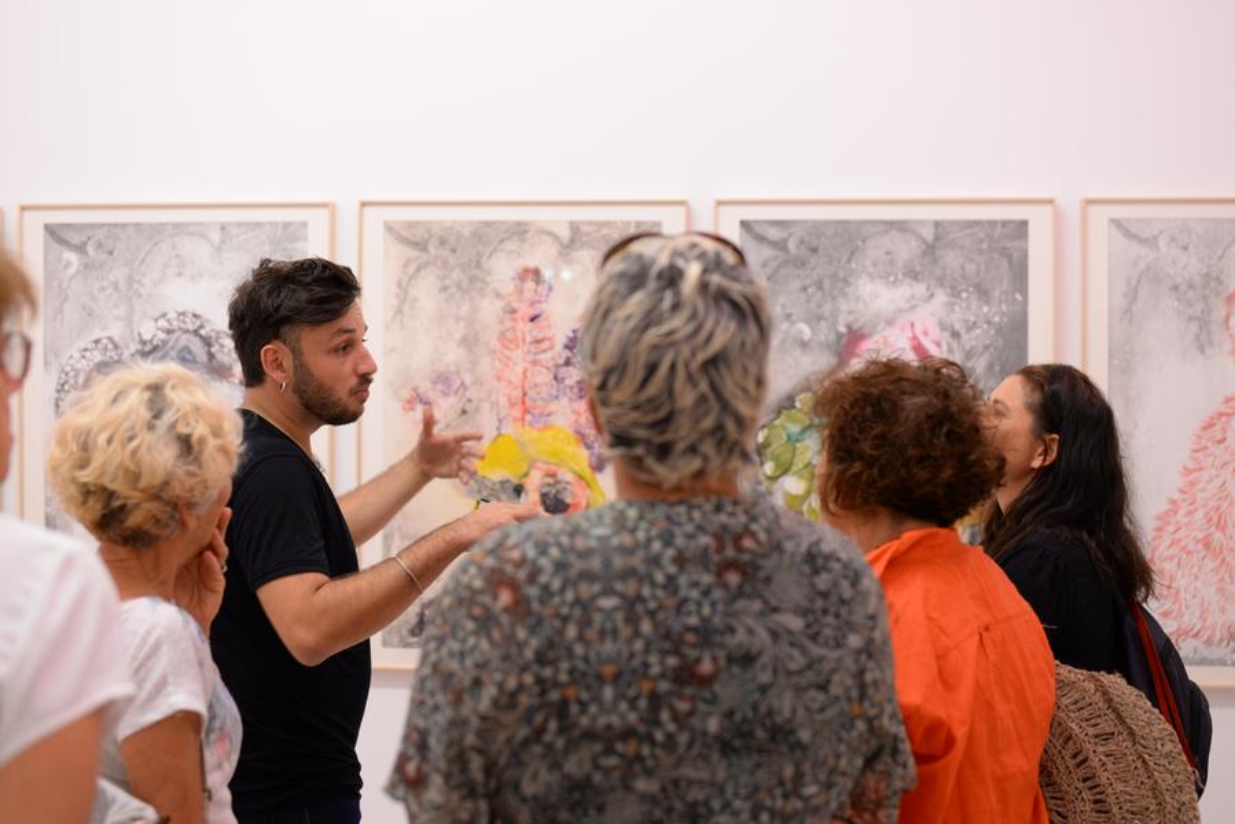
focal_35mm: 45
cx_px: 618
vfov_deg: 29.9
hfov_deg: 43.6
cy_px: 412
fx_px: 1544
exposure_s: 1/50
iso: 500
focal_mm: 45
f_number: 2.5
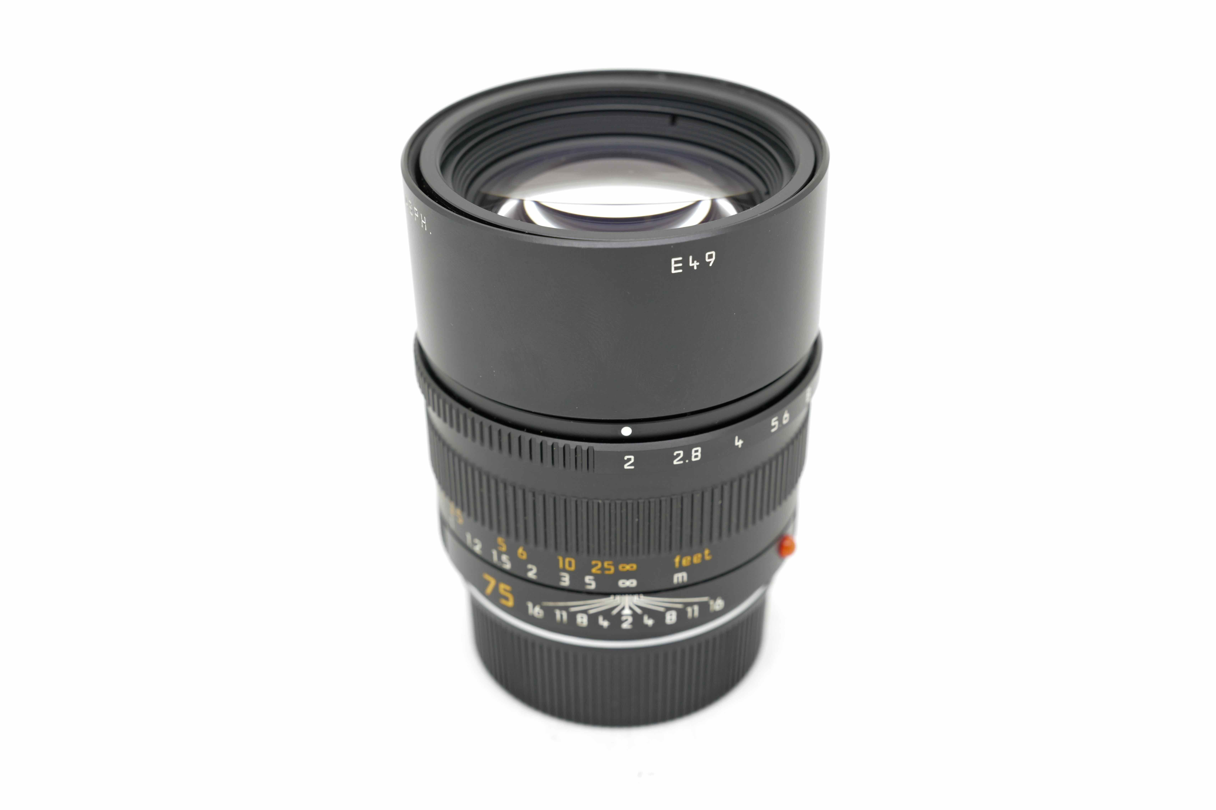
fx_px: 1452
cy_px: 405
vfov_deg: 31.2
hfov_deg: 45.4
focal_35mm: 43
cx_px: 608
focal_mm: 43
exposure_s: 1/60
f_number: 8
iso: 800
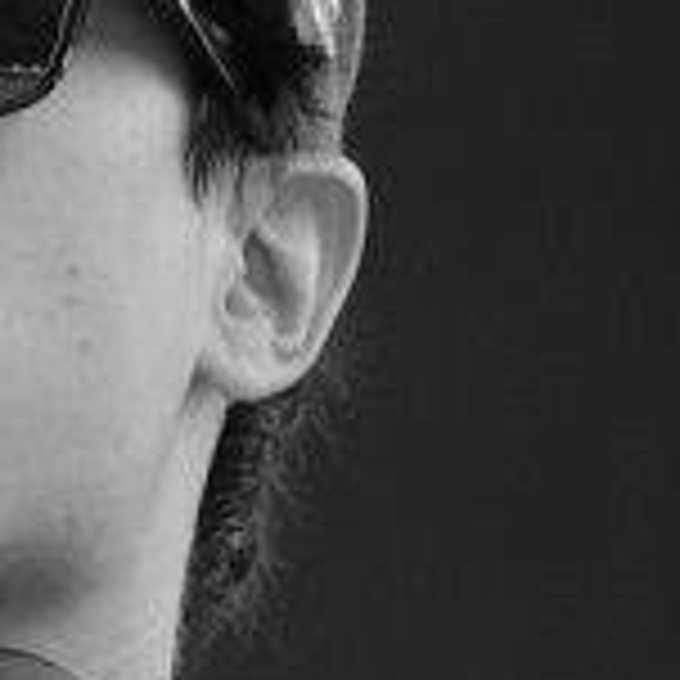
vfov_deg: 0.9
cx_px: -941
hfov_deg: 0.9
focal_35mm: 1921
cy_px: 516
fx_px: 42694
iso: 800
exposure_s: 1/640
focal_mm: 280
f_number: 5.6
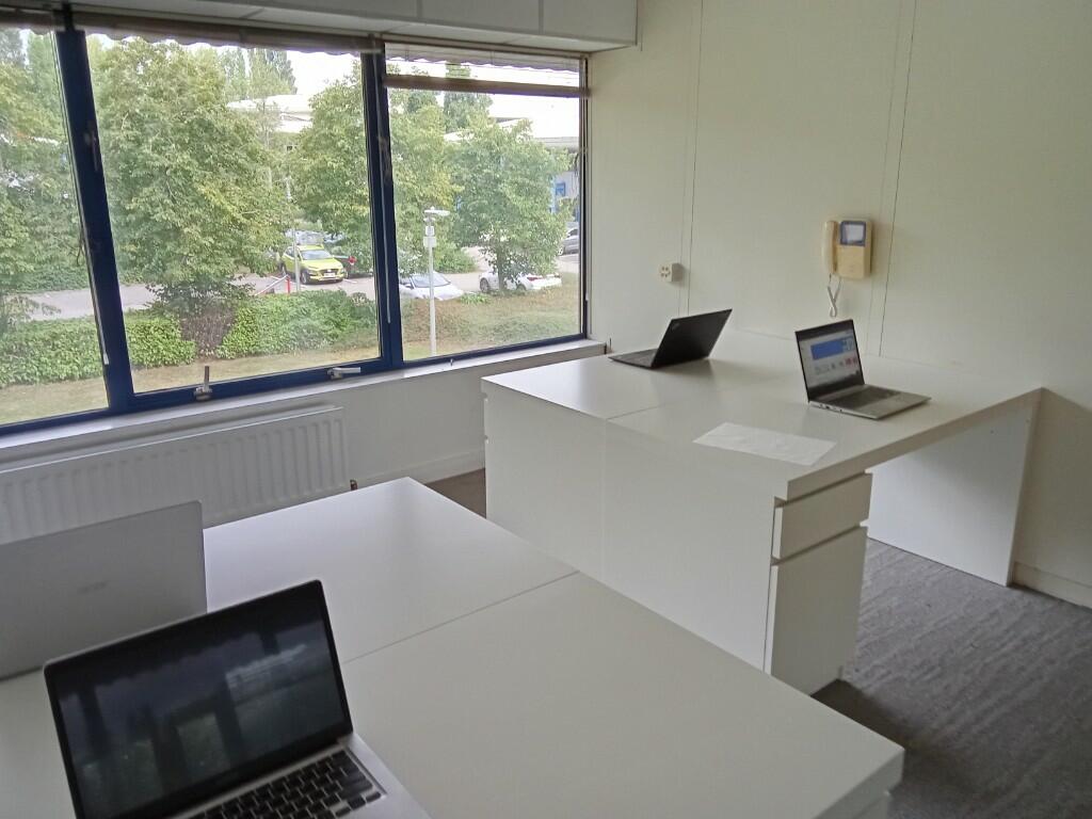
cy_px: 410
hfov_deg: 63.4
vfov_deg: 49.7
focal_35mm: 28
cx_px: 546
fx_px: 883
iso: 125
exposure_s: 1/50
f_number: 2
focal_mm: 2.78
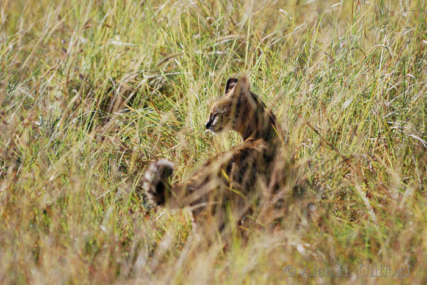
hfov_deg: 3.4
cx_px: 214
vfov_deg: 2.3
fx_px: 7122
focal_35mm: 600
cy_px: 142
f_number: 5.6
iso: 180
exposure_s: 1/400
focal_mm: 400
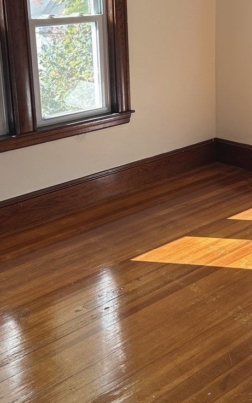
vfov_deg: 37.7
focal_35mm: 53
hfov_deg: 24.4
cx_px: 130
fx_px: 582
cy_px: 126
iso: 64
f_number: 1.78
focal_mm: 6.86
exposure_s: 1/179
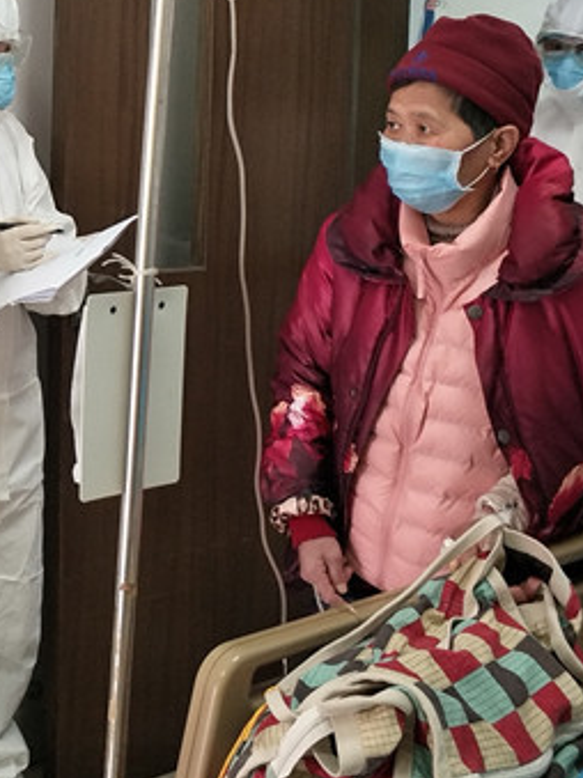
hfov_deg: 23.1
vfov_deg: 32.2
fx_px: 1326
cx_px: -78
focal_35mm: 59
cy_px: 204
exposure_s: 1/33.3
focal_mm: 4.42
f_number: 2
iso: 702
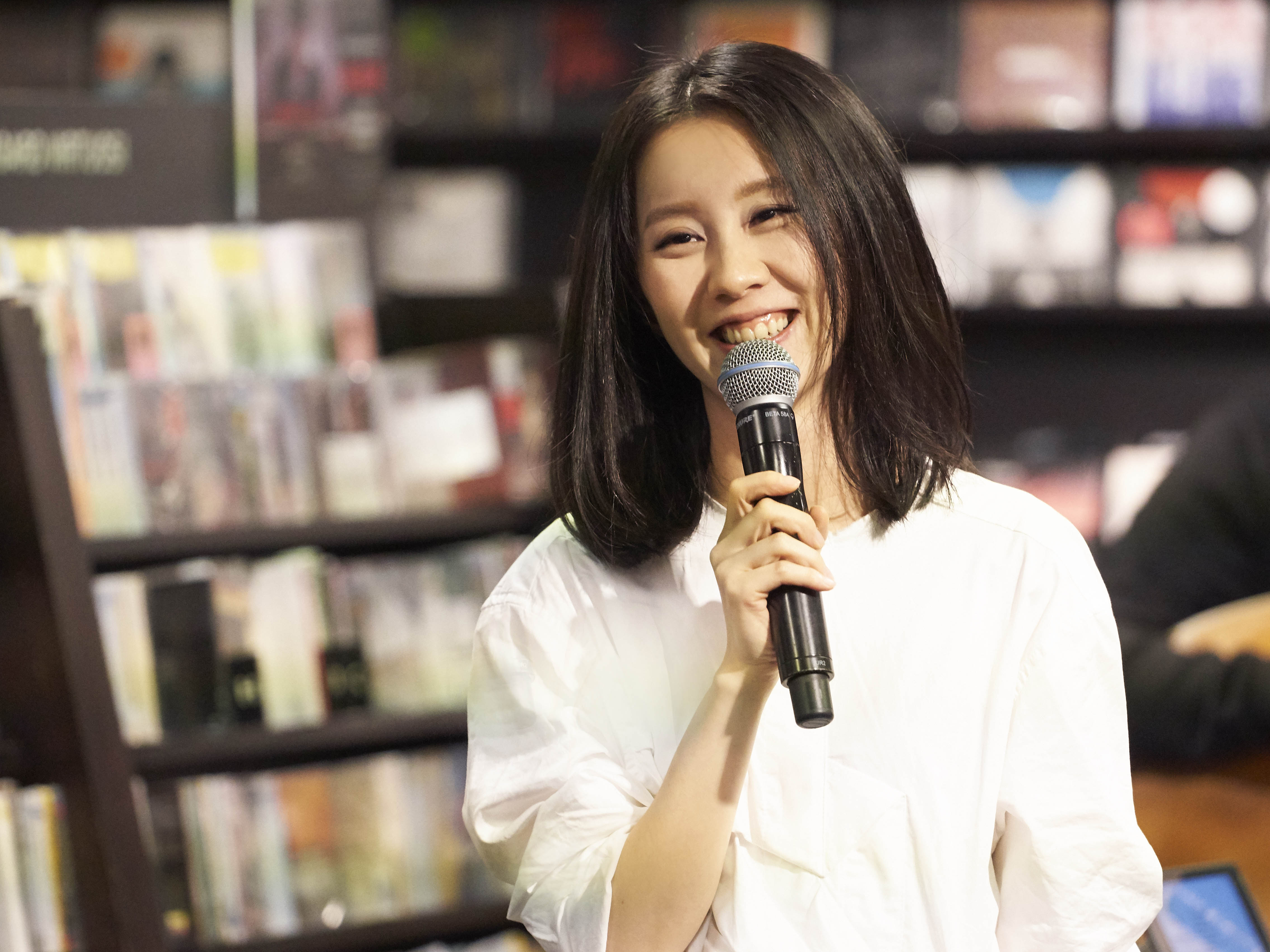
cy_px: 476
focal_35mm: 315
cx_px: 656
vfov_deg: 4.7
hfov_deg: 6.3
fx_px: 11557
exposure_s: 1/400
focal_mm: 194
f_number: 3.2
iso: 2500
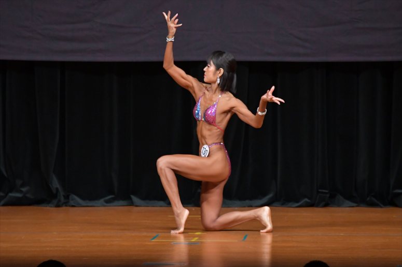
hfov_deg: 6.5
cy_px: 134
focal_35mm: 315
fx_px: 3516
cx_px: 201
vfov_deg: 4.4
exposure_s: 1/400
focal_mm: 210
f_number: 5.6
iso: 4000
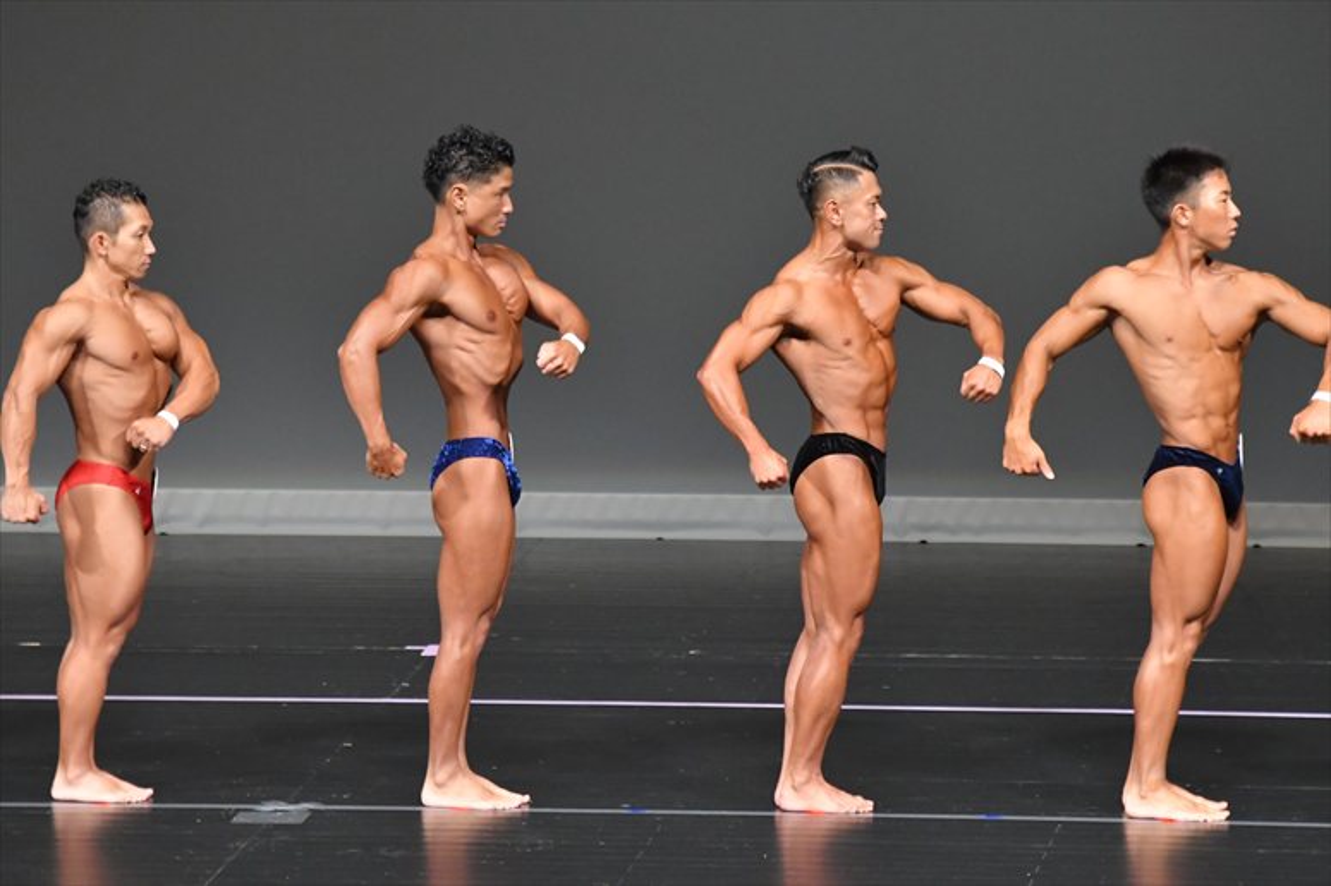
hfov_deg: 6.5
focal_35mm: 315
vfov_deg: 4.4
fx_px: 11641
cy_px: 443
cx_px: 666
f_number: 5.6
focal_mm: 210
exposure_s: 1/400
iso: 5000
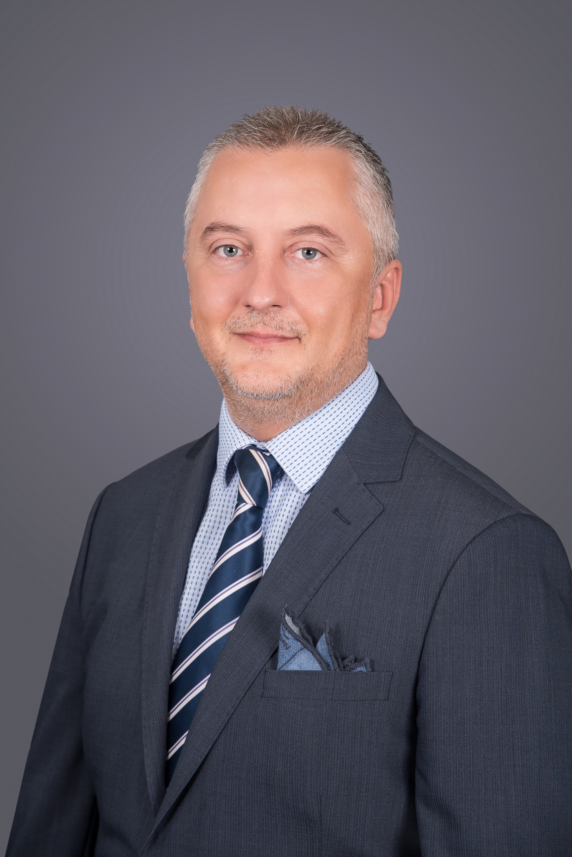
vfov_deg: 18.6
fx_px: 2619
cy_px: 428
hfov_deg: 12.5
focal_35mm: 110
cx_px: 286
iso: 100
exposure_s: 1/100
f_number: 6.3
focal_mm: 110
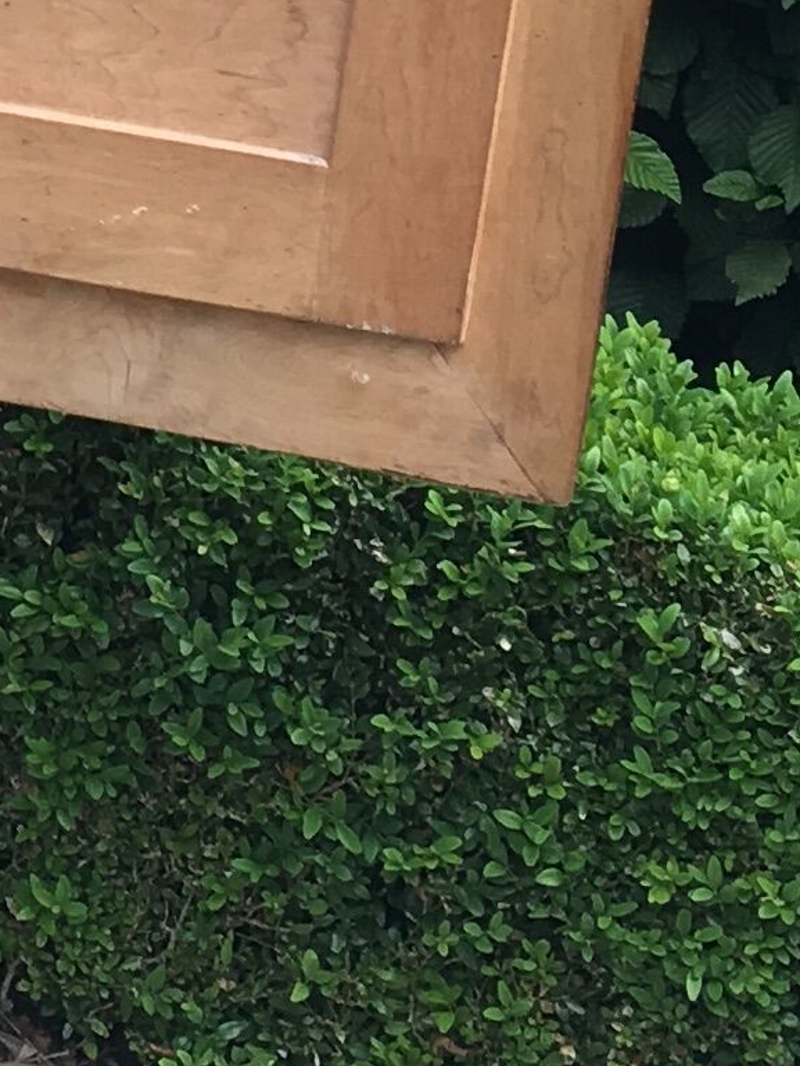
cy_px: -652
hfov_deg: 9.3
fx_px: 4682
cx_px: -606
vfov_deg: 12.2
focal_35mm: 152
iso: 25
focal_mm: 4.15
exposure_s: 1/161
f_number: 2.2
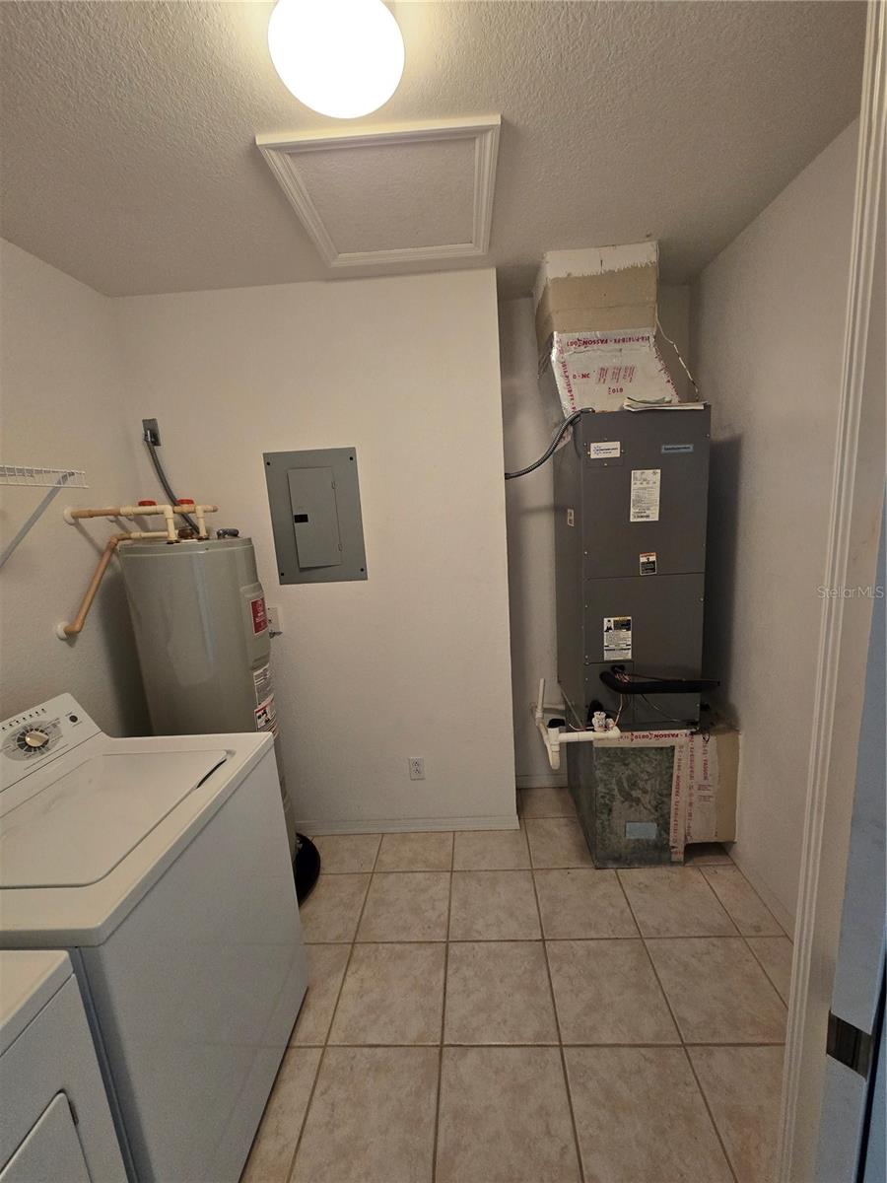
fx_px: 444
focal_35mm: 13
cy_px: 592
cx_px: 444
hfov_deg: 89.9
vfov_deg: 106.2
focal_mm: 2.2
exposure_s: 1/60
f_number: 2.2
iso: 250
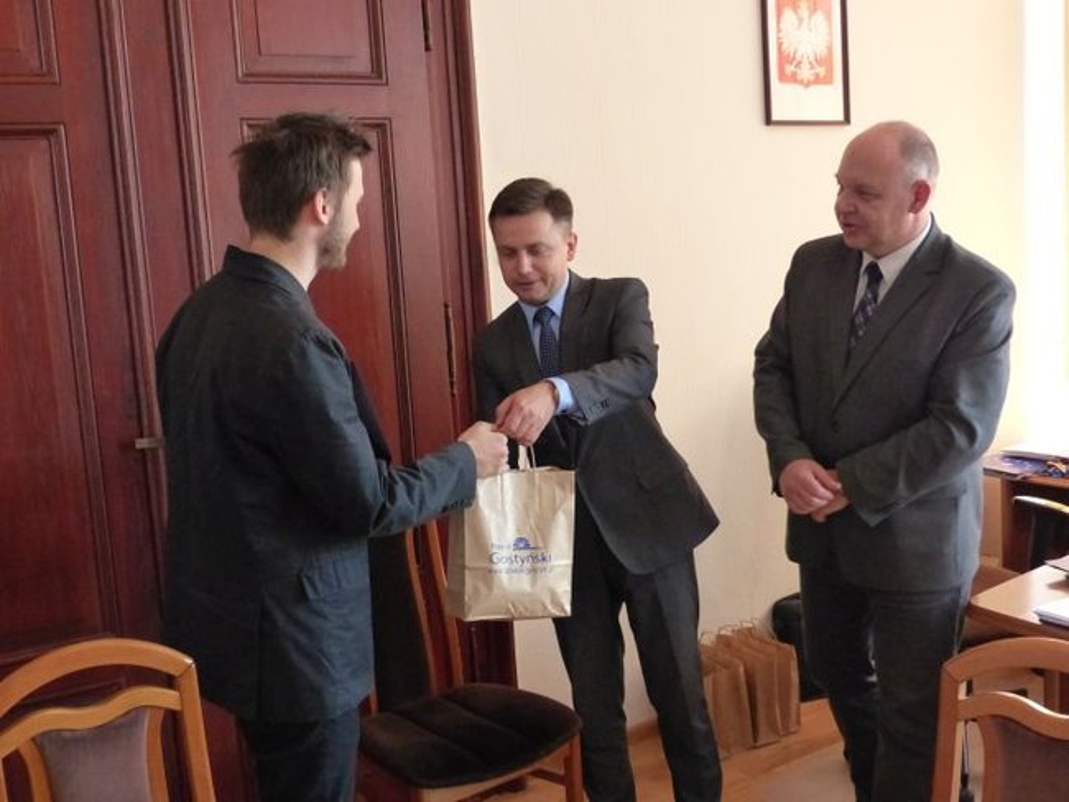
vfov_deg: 37.7
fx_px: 1174
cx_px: 534
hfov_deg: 49.0
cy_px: 401
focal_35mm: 38
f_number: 2.8
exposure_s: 1/100
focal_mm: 6.8
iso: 1250
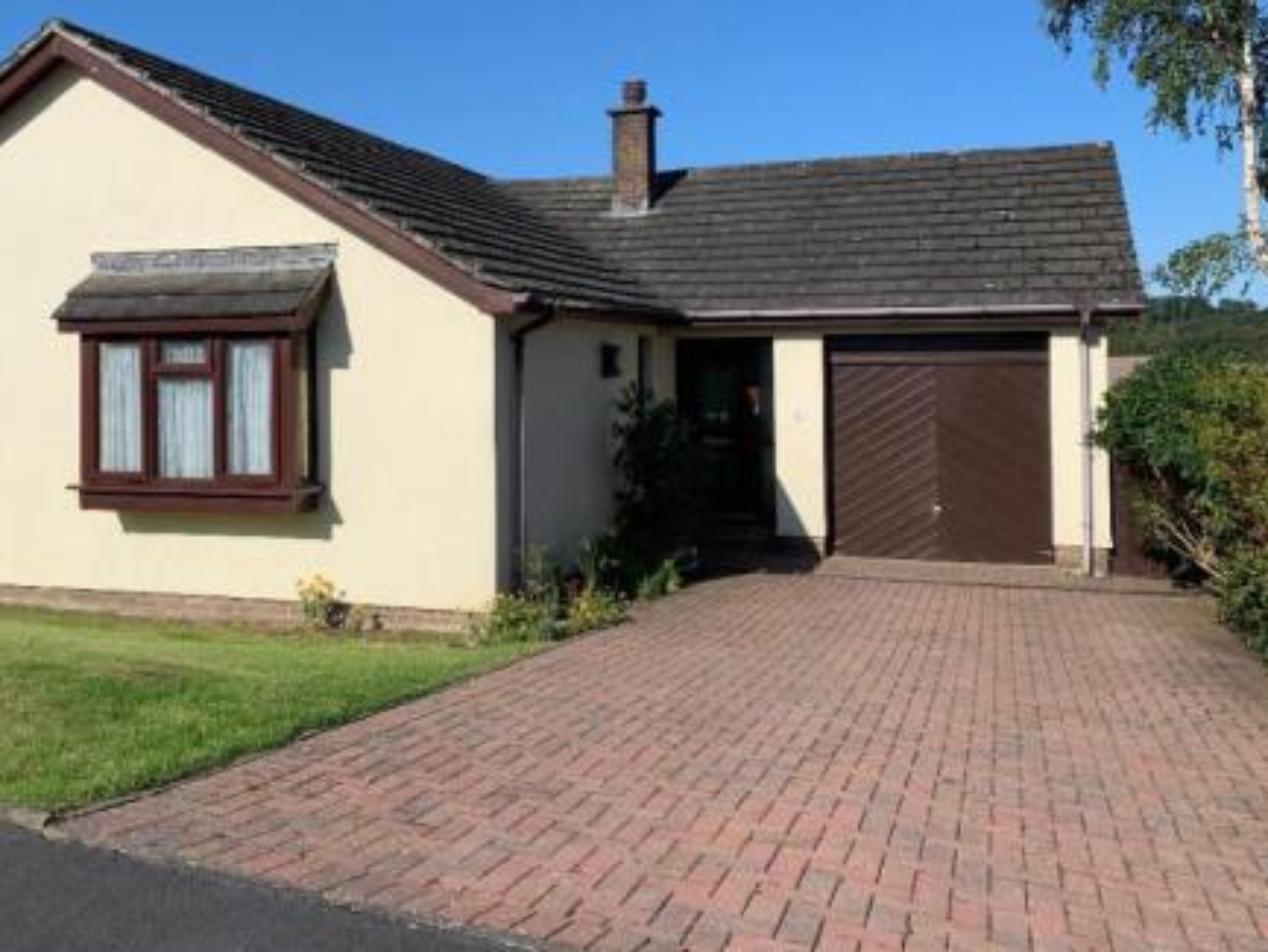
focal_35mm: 35
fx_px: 1282
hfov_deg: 52.0
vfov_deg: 40.4
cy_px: 356
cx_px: 473
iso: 25
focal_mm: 4.25
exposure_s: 1/3185
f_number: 1.8
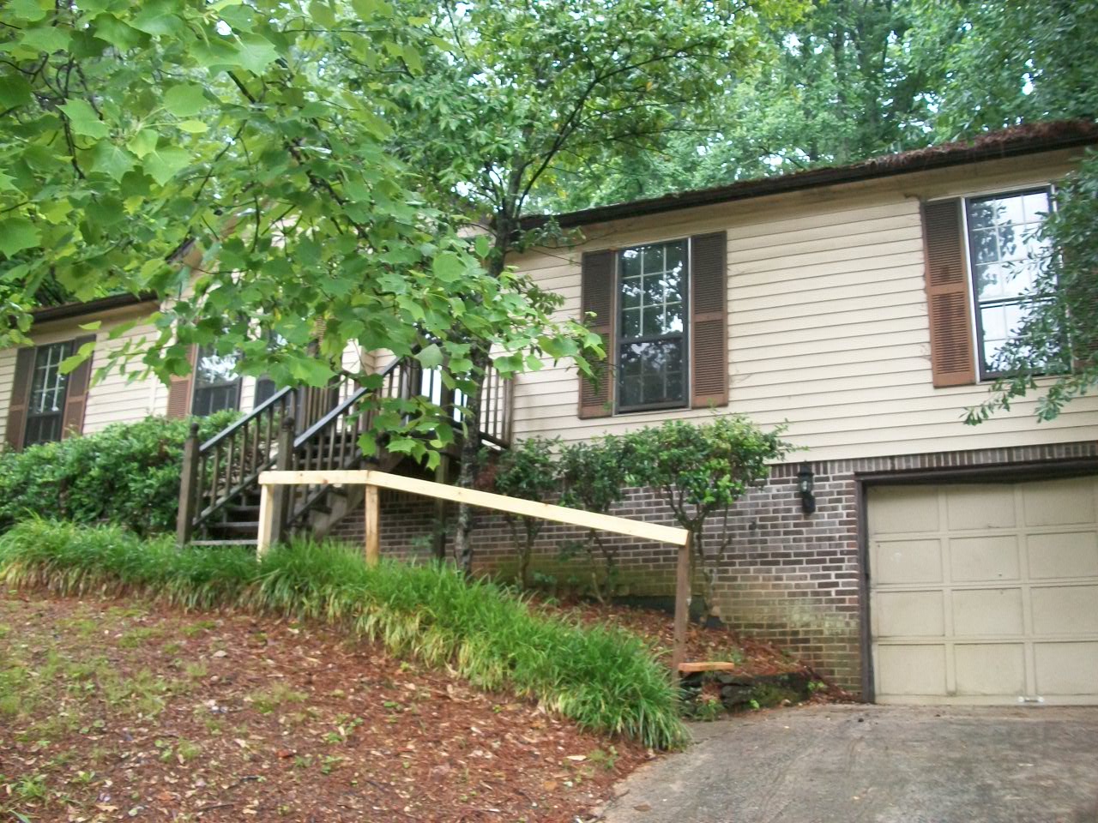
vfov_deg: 44.2
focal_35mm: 32
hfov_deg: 56.8
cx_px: 549
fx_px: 1015
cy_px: 412
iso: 160
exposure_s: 1/50
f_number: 2.9
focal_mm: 5.7
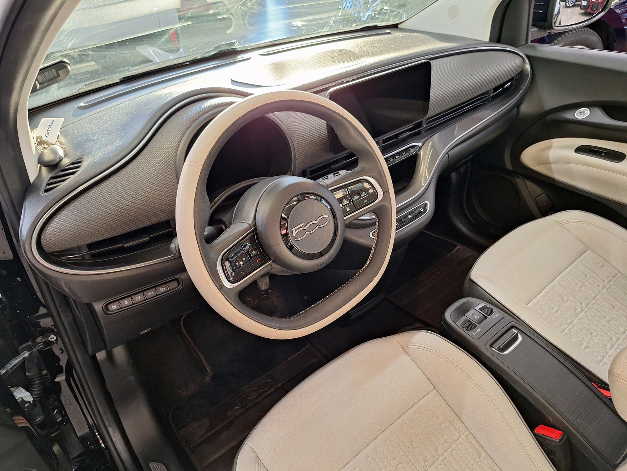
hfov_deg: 73.9
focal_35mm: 23
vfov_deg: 58.9
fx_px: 417
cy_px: 236
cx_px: 314
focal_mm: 5.54
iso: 200
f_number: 1.8
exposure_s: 1/33
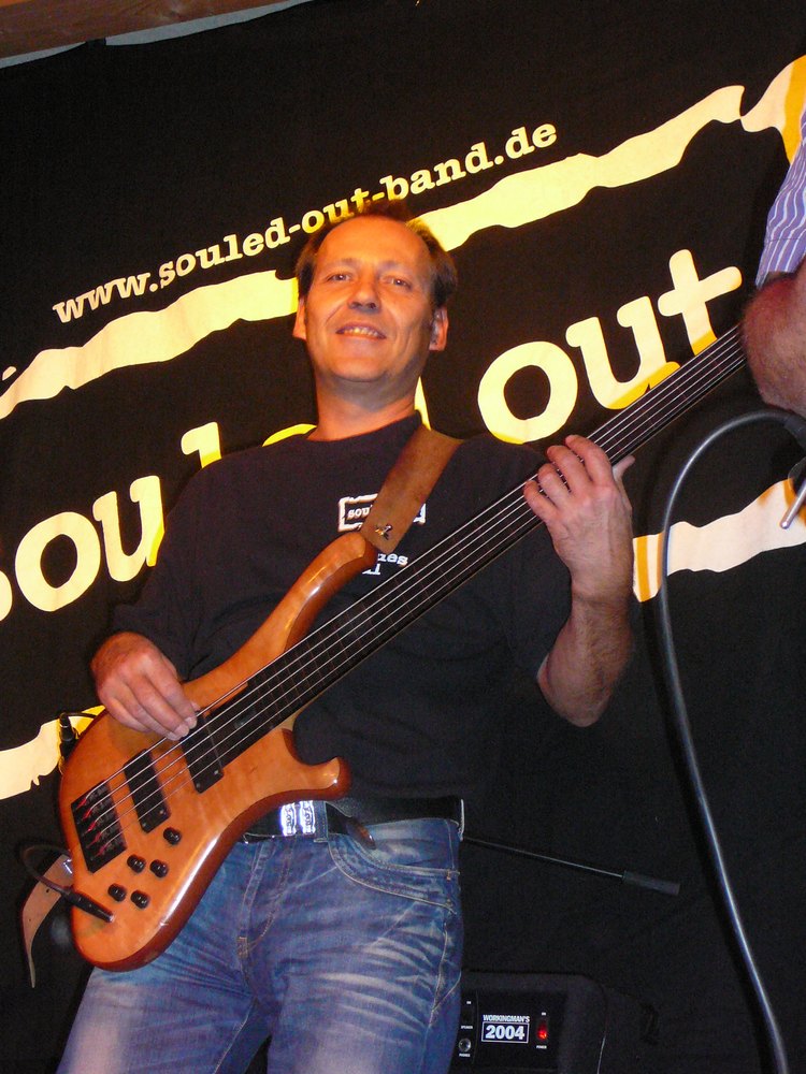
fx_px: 2018
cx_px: 403
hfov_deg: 22.6
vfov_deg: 29.8
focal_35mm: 65
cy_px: 537
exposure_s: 1/30
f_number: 3.6
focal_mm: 9.7
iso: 400
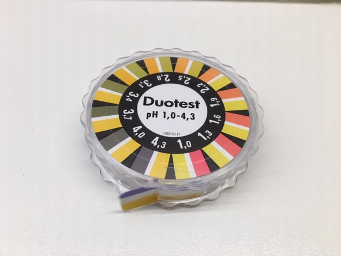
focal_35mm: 29
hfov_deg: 61.7
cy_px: 128
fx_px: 286
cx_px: 170
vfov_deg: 48.2
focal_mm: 4.15
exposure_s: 1/33
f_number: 2.2
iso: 25
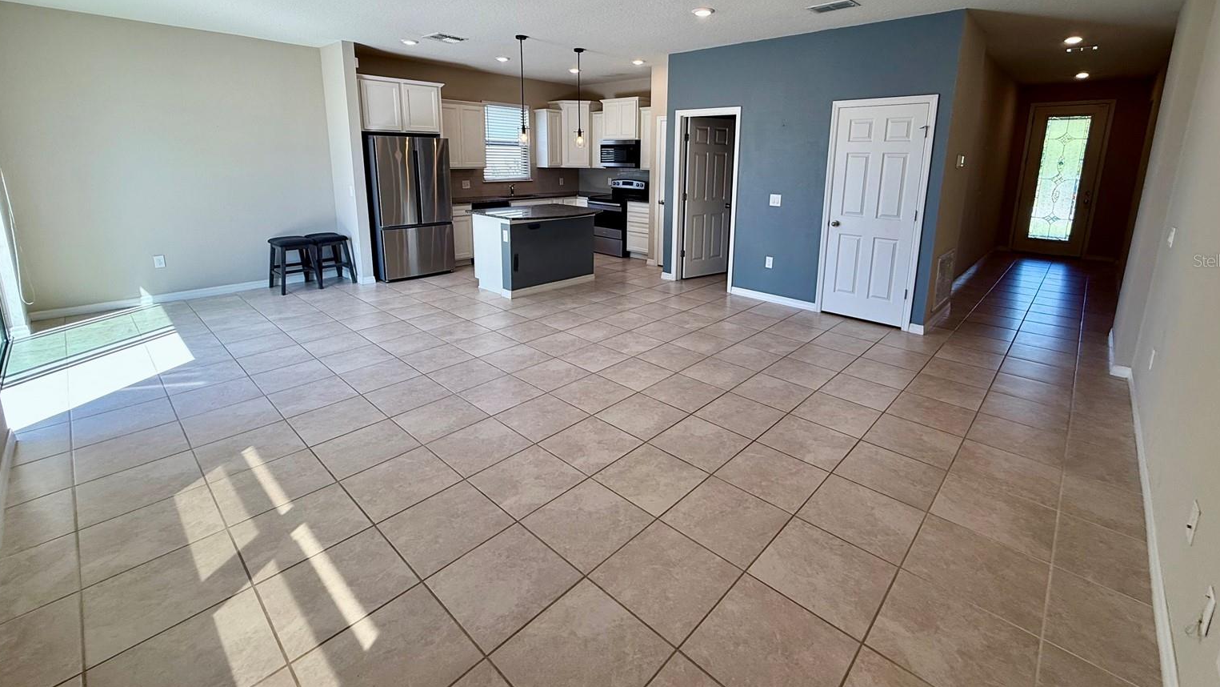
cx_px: 629
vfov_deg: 66.2
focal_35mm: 16
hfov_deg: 99.3
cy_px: 260
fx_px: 518
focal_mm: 2.22
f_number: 2.2
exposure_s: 1/120
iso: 64
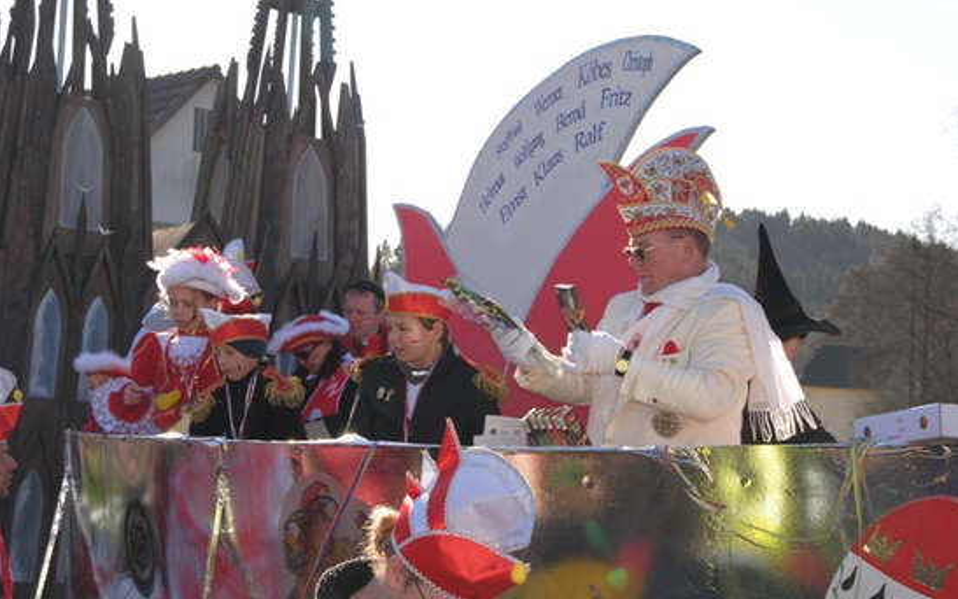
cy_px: 291
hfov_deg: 26.8
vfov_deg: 16.9
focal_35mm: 77
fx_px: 2011
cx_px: 480
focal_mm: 50
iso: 100
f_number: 7.1
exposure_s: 1/200
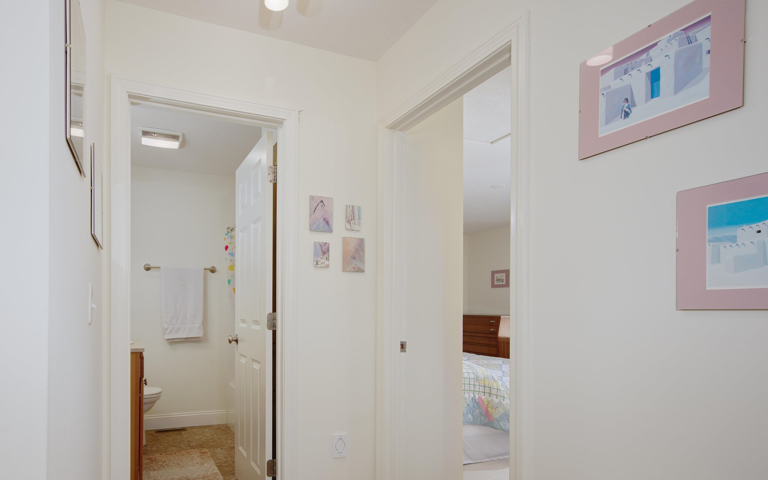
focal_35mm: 21
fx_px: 433
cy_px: 316
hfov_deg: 81.8
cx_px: 294
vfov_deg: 56.9
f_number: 7.1
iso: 320
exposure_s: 1/5
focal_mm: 15.5
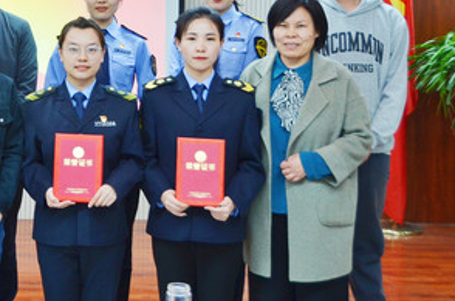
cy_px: 39
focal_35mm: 88
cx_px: -2
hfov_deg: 22.3
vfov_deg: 15.3
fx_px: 1111
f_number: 4
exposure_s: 1/60
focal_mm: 27
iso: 560
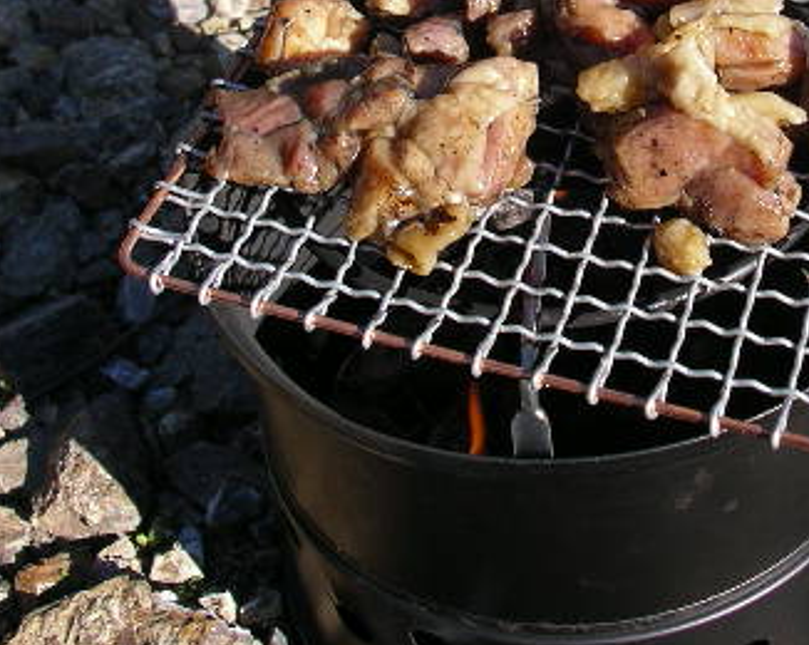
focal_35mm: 71
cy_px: 136
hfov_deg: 26.7
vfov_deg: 21.3
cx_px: 536
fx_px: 1698
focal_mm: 5.7
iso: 50
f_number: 2.8
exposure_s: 1/500
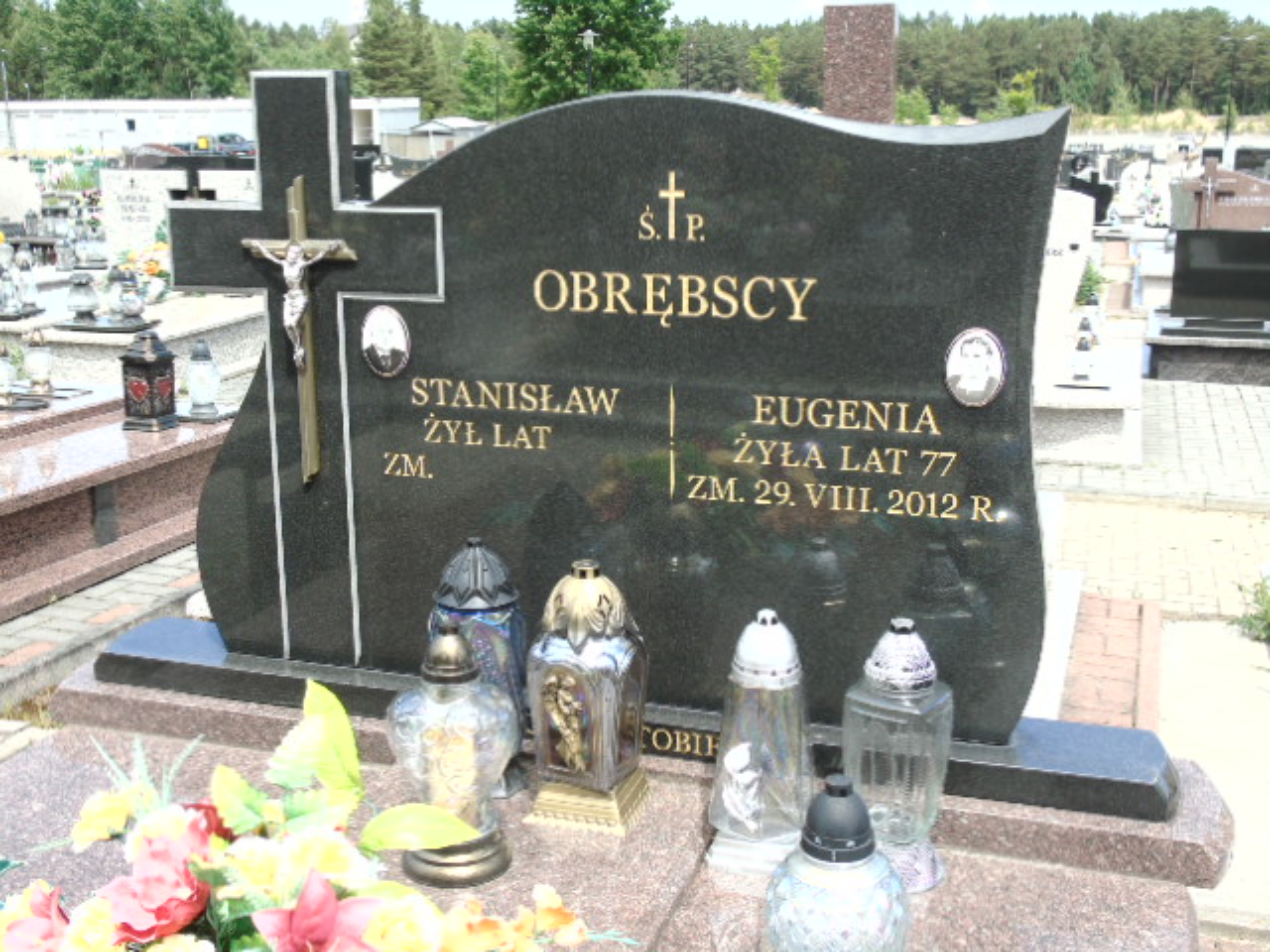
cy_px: 476
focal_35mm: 40
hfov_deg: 46.8
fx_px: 1468
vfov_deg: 36.0
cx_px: 635
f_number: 3.9
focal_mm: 7.1
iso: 80
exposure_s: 1/400
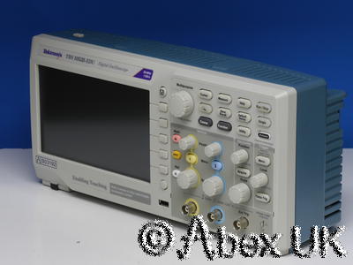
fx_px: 1570
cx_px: 176
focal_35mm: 154
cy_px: 132
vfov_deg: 9.6
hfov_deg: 12.8
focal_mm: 77
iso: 400
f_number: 11
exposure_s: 1/10
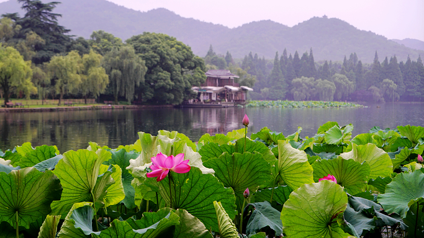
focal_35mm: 74
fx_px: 832
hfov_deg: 28.6
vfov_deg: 16.3
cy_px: 111
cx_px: 210
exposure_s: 1/60
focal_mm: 70
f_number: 5.6
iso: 400
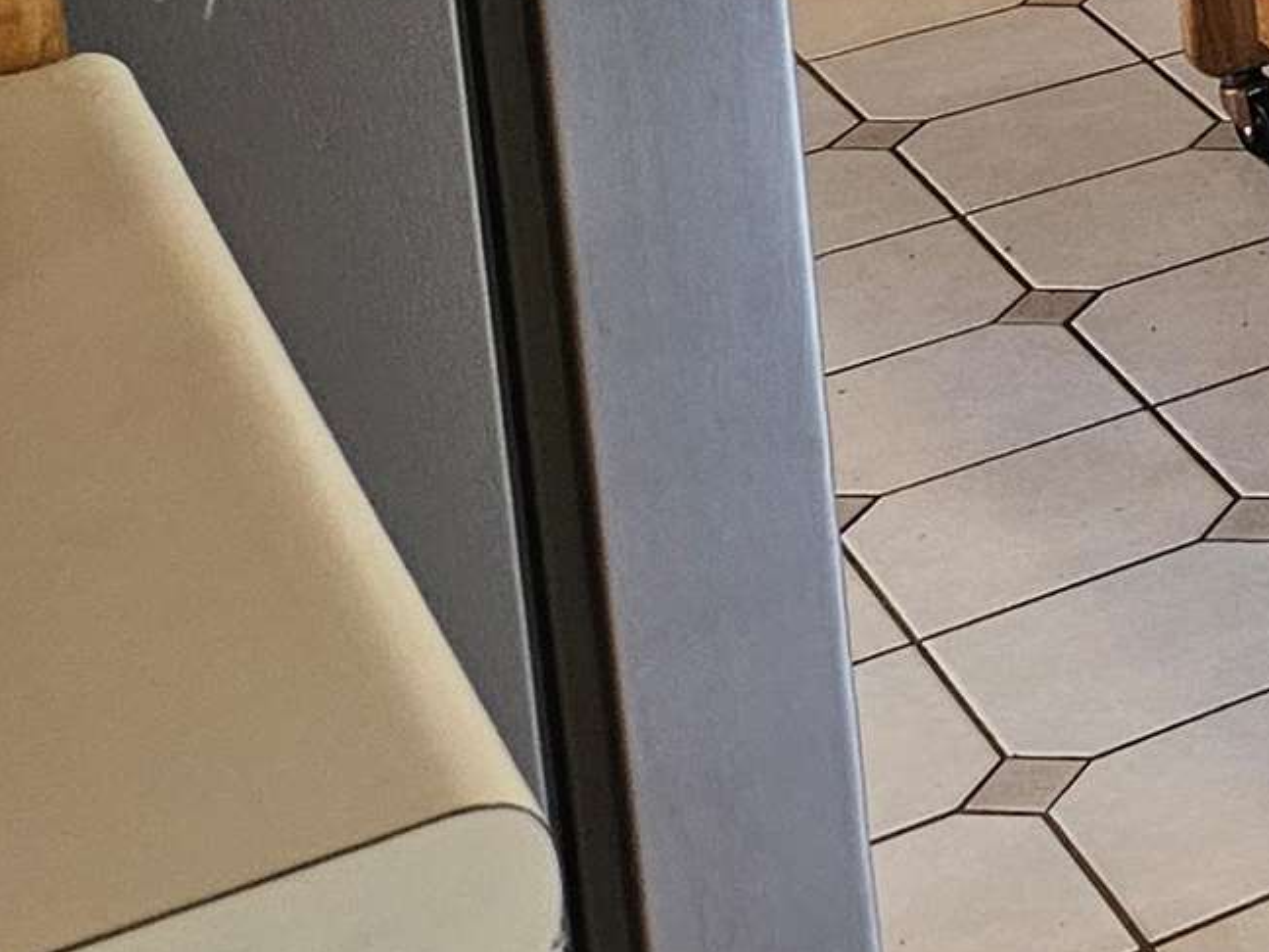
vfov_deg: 12.0
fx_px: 3996
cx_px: 2959
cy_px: -999
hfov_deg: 13.6
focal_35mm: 109
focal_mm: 5.4
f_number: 1.8
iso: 320
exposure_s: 1/120
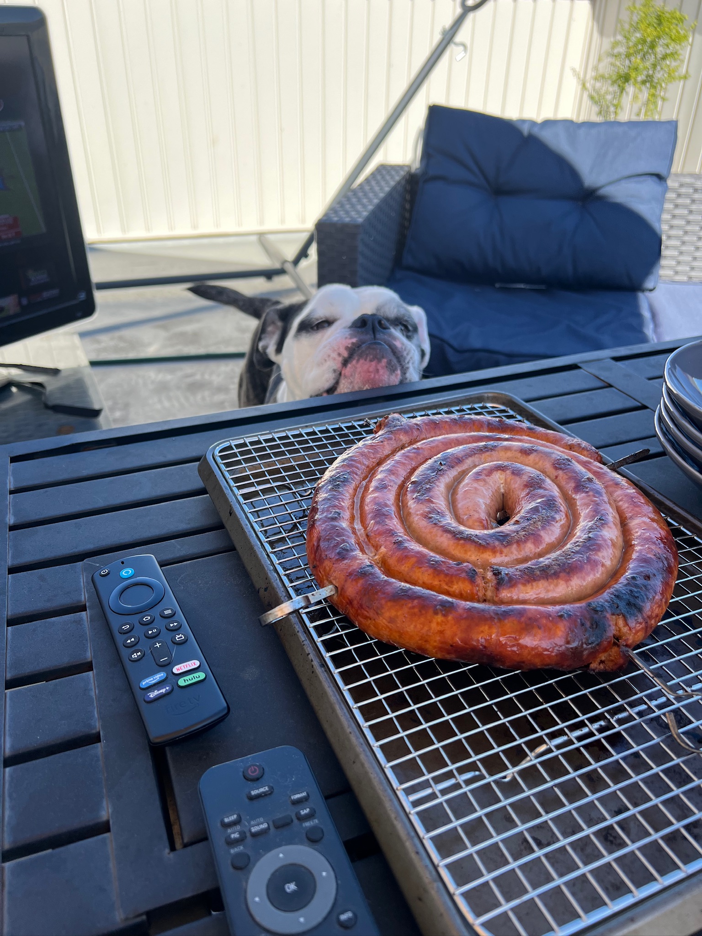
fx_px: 703
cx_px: 351
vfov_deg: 67.3
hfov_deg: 53.1
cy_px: 468
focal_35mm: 26
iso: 50
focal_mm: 5.7
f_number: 1.5
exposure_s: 1/1058
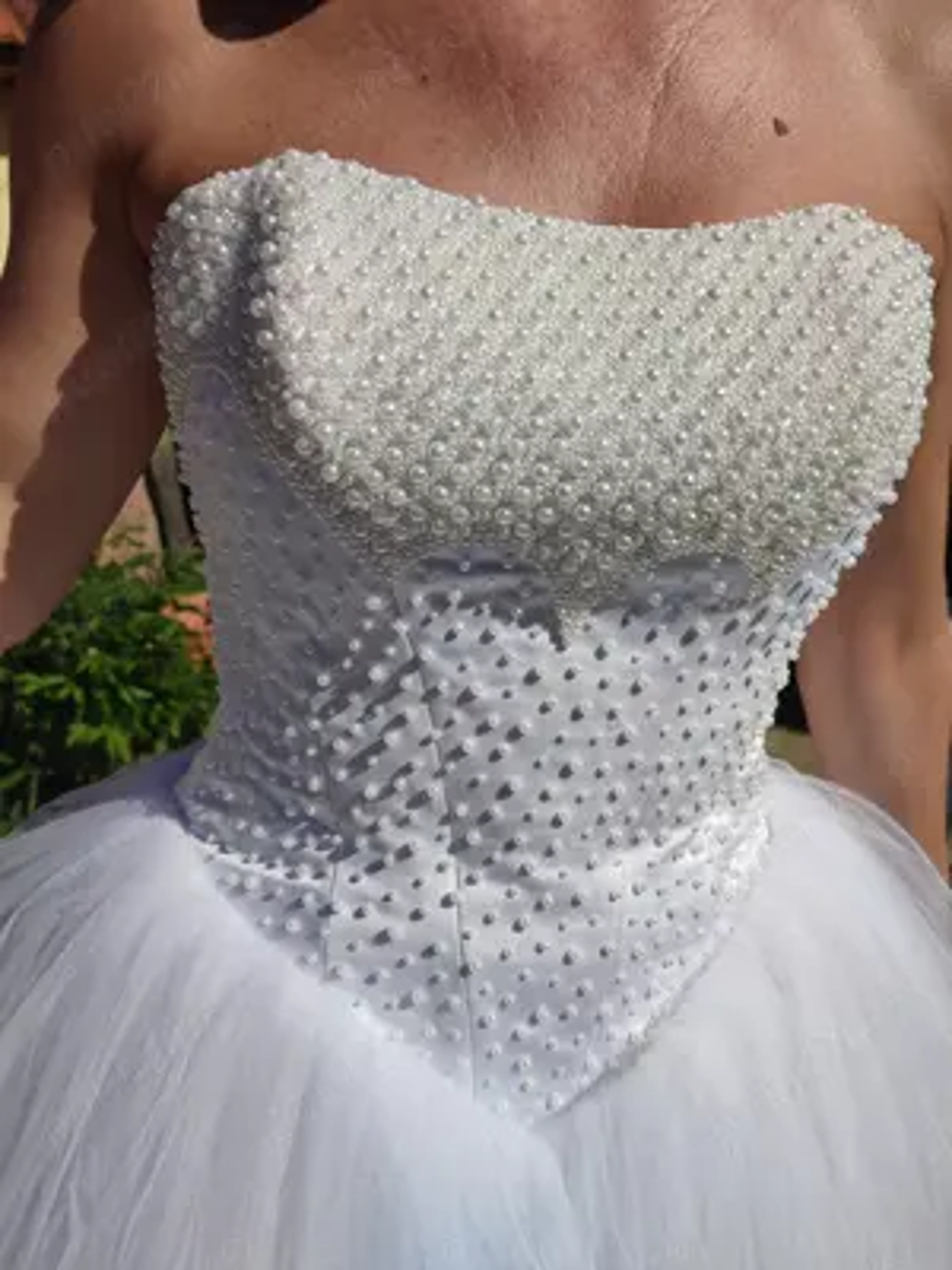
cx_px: 476
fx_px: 880
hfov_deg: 56.8
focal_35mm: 24
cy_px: 635
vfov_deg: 71.6
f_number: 1.89
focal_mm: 5.89
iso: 50
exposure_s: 1/1709
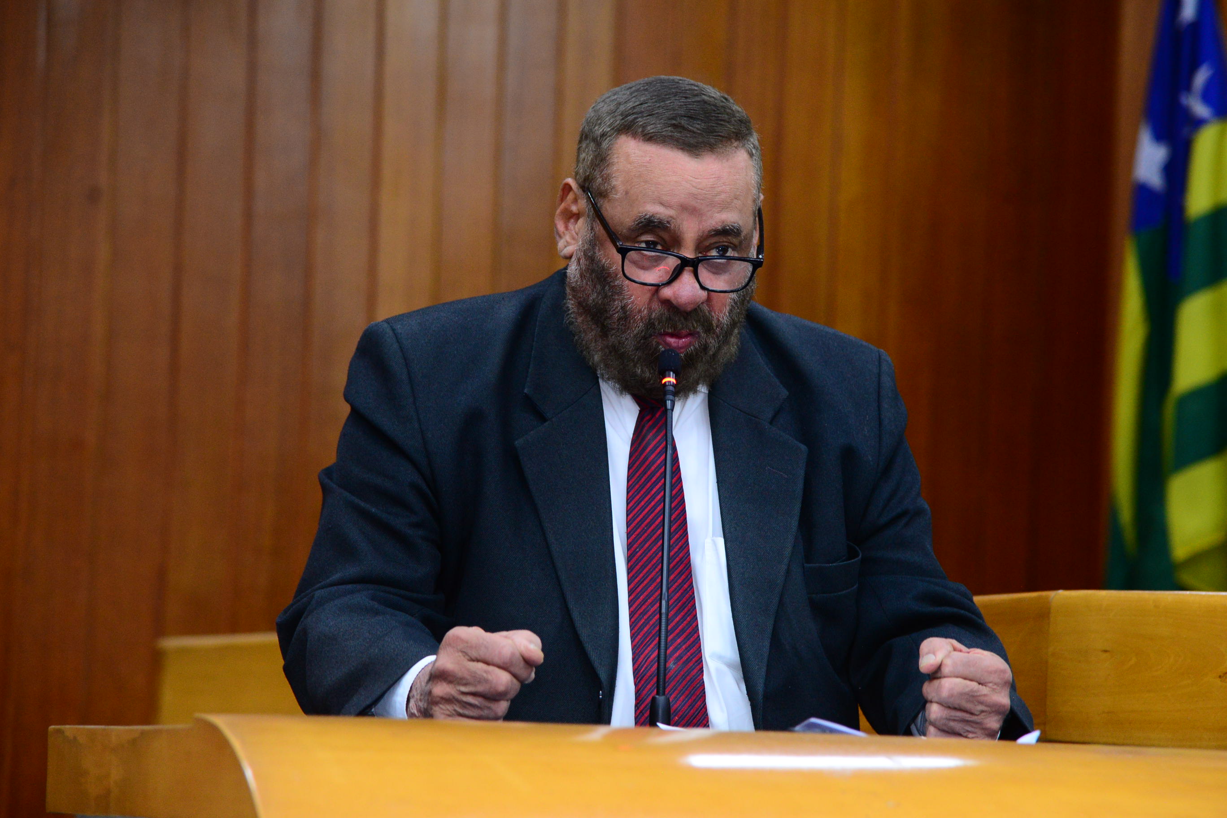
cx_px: 667
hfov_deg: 15.5
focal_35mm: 132
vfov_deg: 10.4
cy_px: 422
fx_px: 4499
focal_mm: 120
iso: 2000
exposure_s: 1/60
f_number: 4.5
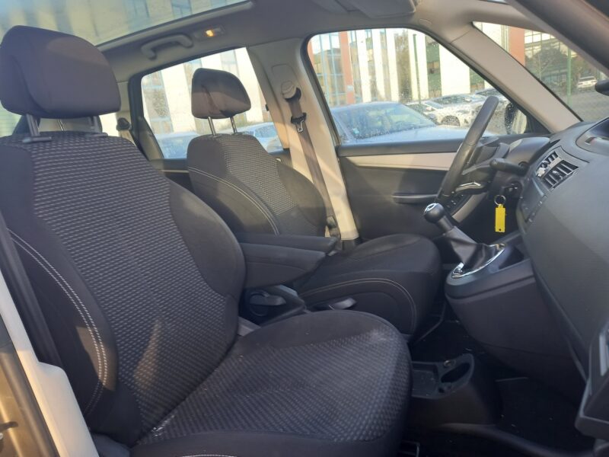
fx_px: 440
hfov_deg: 69.4
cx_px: 304
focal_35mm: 25
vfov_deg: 54.9
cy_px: 228
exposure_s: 1/50
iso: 80
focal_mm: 4.6
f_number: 2
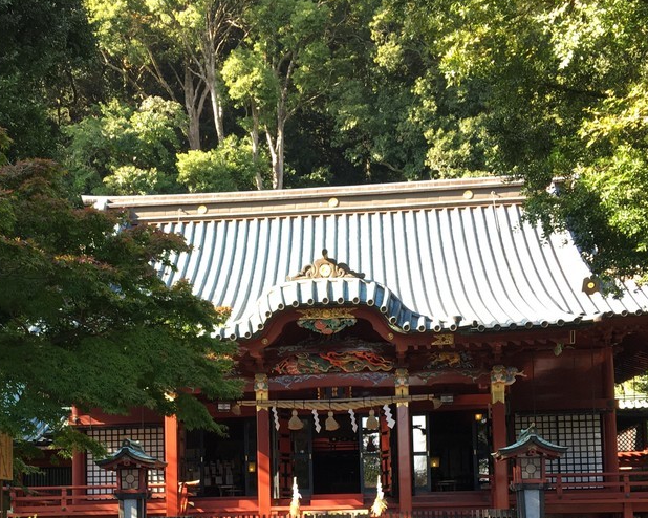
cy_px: 469
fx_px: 1054
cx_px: 261
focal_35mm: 55
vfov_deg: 26.6
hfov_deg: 34.1
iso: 32
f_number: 2.2
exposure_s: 1/120
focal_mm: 4.15
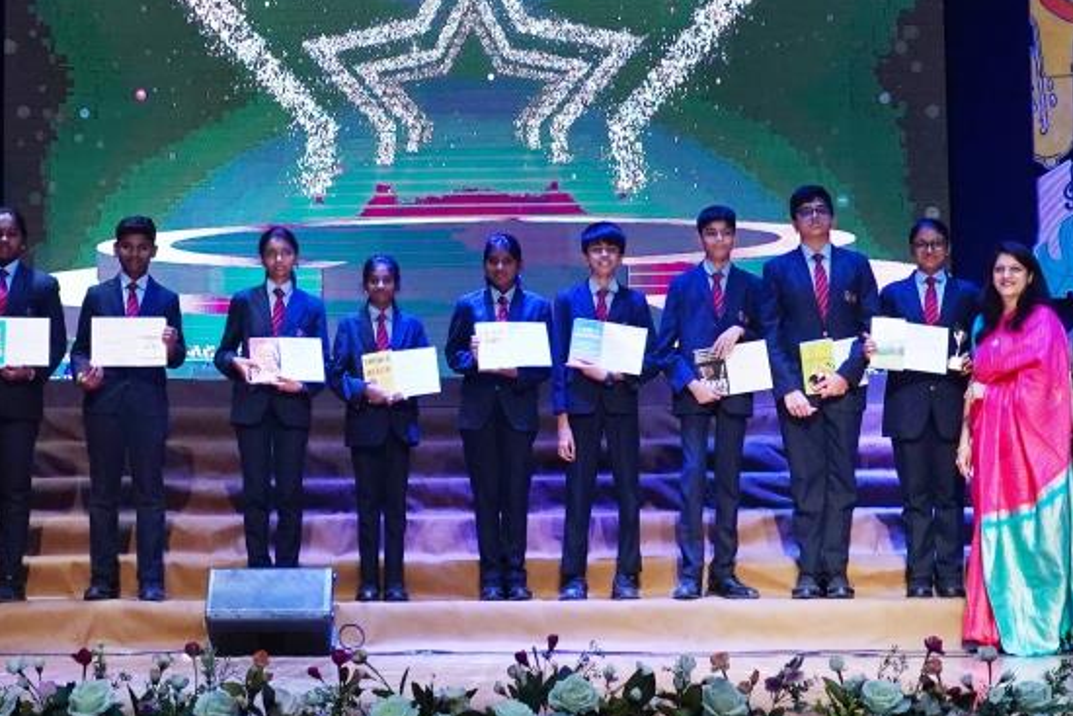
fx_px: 2385
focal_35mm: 80
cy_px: 255
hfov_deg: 25.3
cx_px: 433
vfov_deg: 17.0
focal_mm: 29
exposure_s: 1/100
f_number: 7.1
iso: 3200
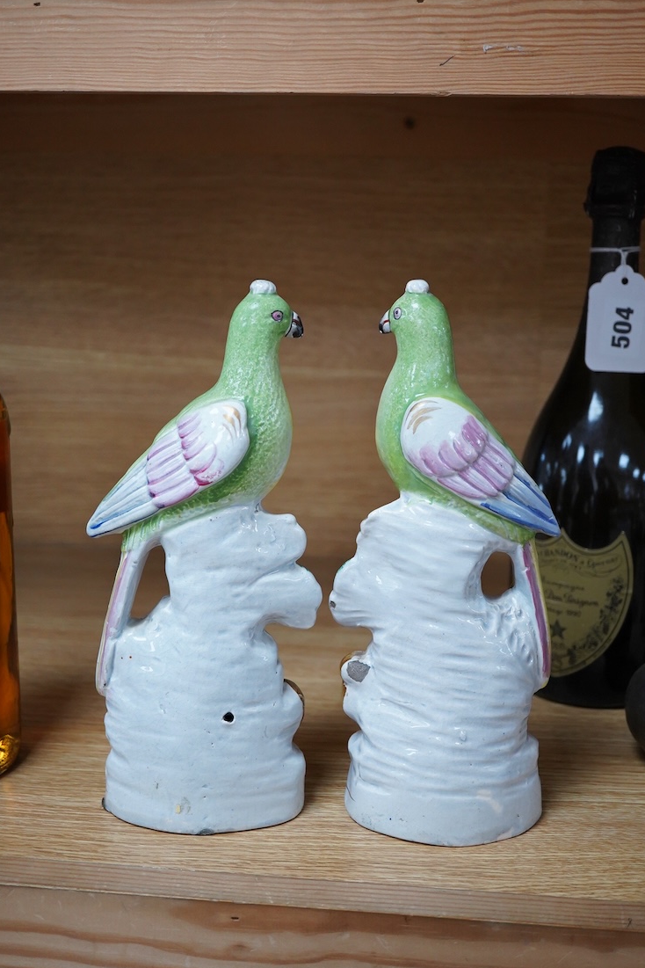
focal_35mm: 46
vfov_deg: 42.7
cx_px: 321
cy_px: 484
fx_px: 1236
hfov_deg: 29.2
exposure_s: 1/400
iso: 2000
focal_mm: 30
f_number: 4.5
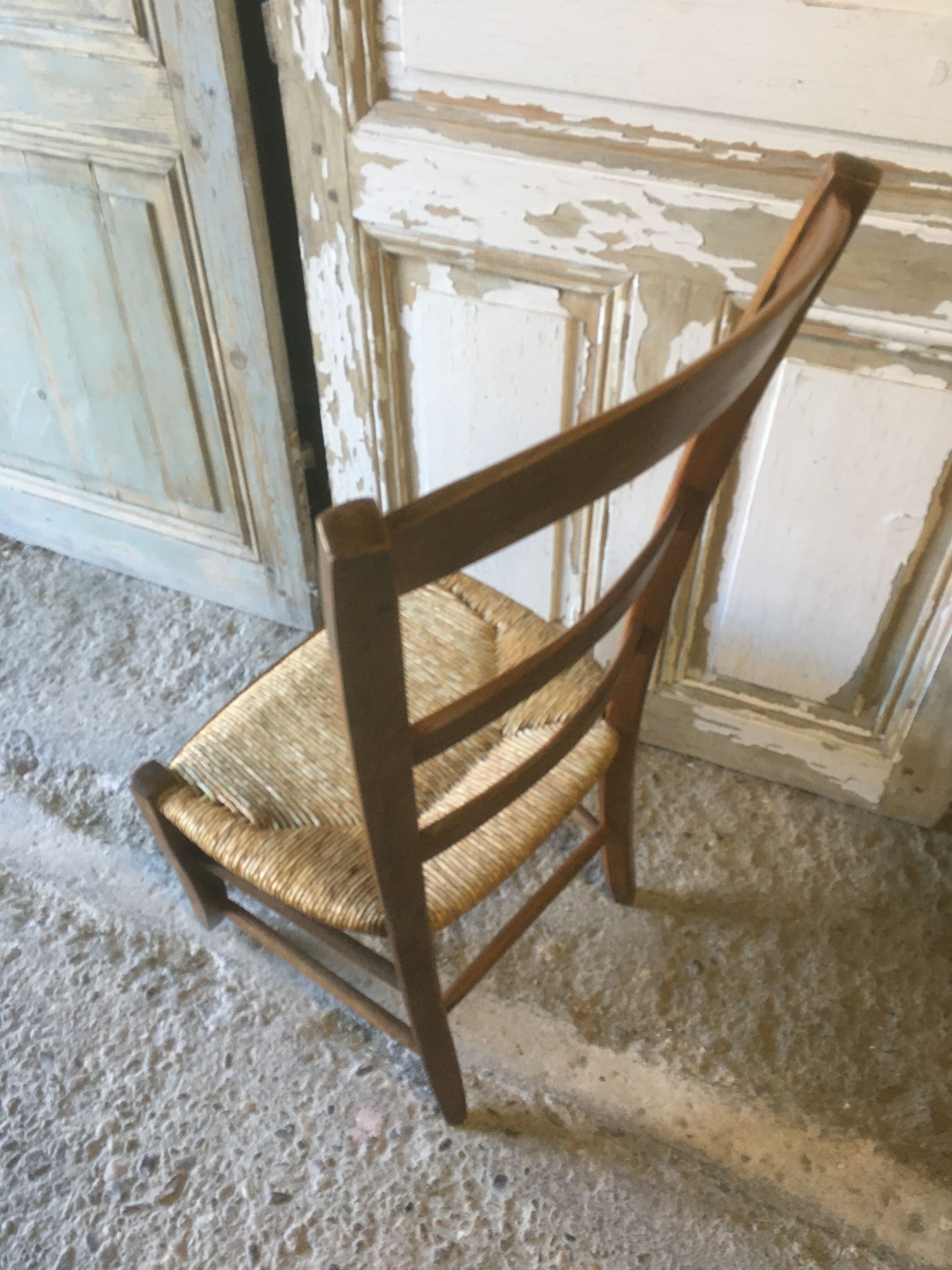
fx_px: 1063
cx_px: 476
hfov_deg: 48.2
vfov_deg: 61.7
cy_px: 635
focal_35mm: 29
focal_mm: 4.15
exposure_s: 1/33
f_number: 2.2
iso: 100
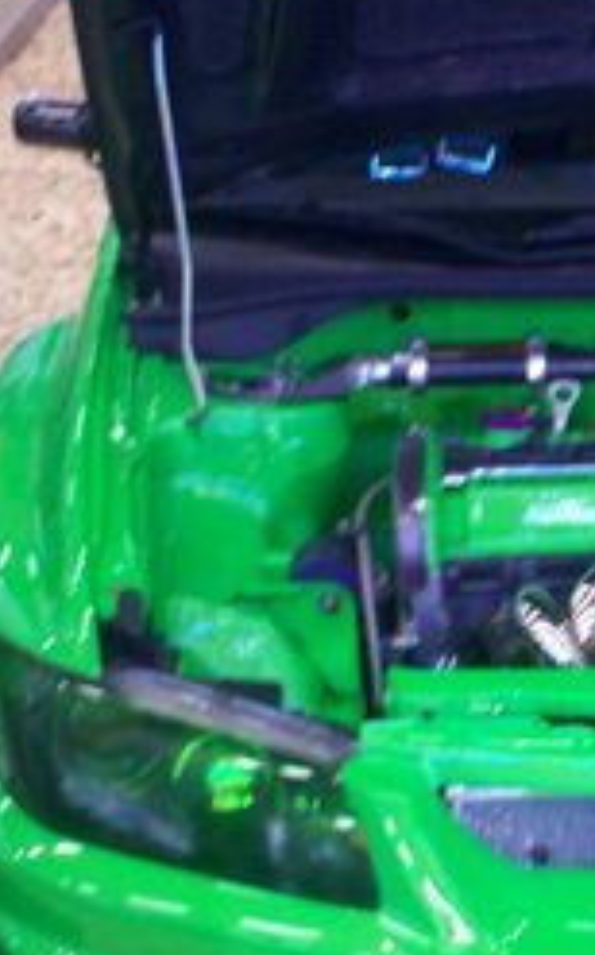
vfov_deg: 20.9
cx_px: 738
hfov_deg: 12.8
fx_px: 2573
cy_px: 622
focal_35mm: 99
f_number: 4.5
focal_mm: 6
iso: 200
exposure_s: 1/8
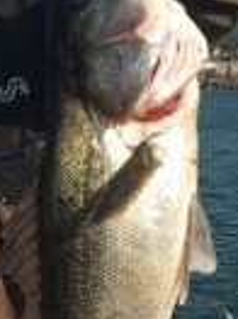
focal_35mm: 111
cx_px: -67
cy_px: 251
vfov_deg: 17.6
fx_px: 1019
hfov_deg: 12.9
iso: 25
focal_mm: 4.15
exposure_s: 1/1241
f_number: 2.2
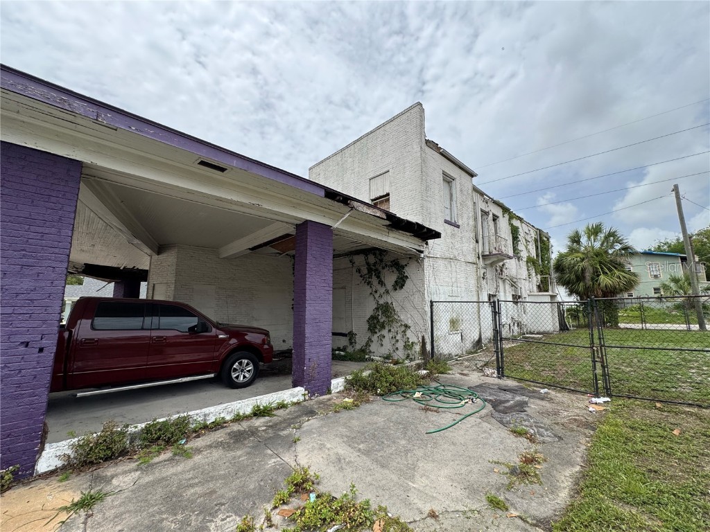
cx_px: 355
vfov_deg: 85.7
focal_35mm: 14
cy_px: 266
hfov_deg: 102.1
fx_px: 287
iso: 40
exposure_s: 1/1323
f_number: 2.2
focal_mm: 2.22
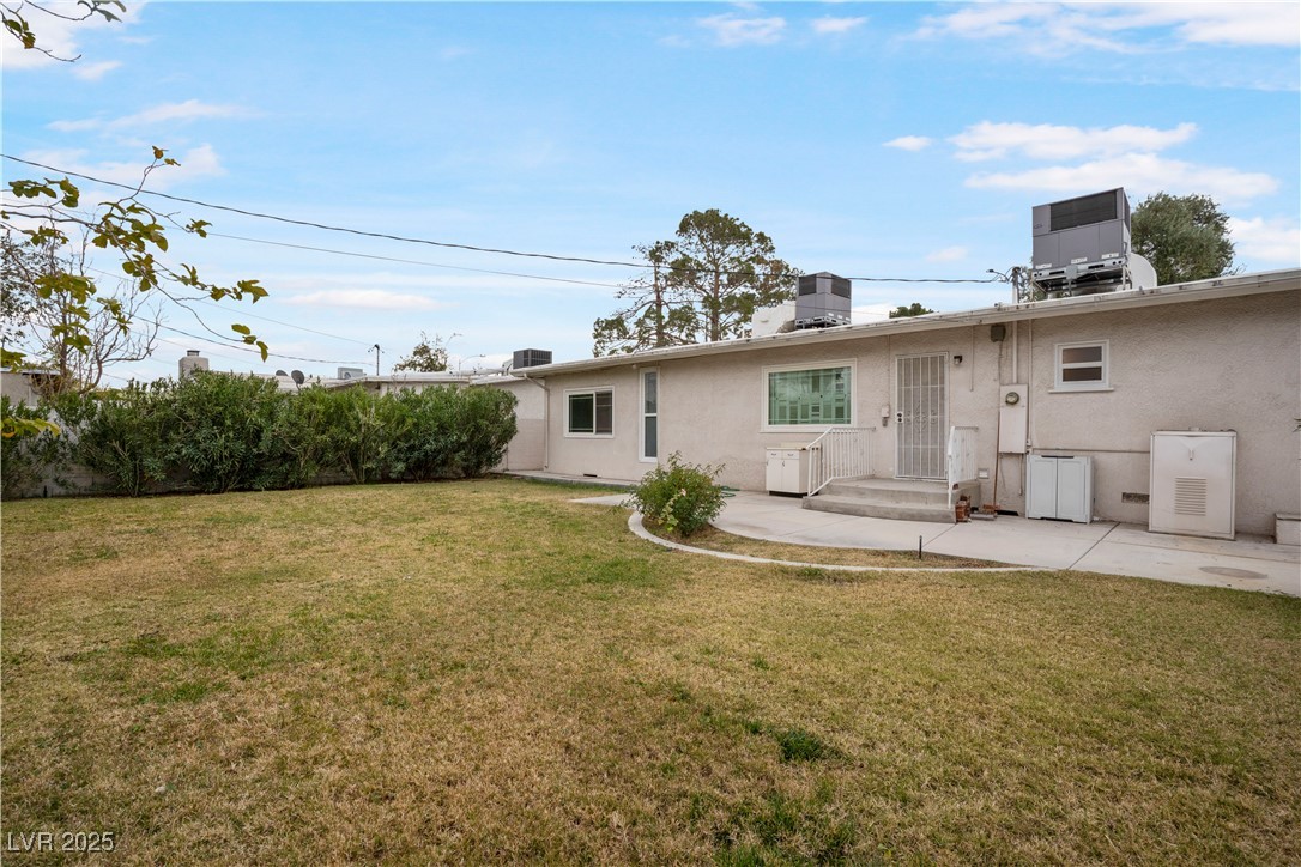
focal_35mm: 16
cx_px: 650
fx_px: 578
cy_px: 434
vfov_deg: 73.7
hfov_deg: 96.7
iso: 500
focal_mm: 16
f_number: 10
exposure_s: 1/500
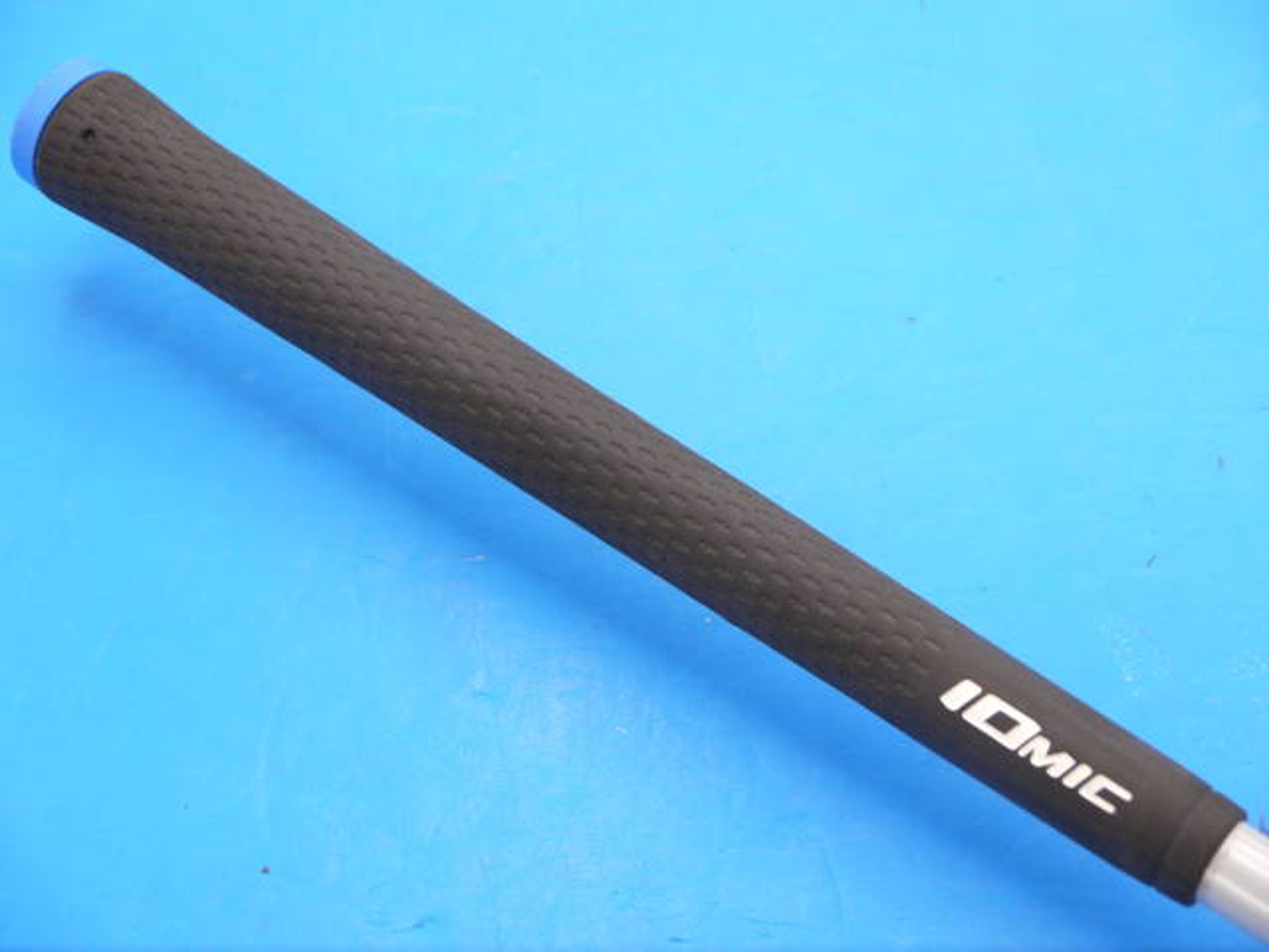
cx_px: 634
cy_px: 476
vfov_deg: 17.6
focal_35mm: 84
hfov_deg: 23.3
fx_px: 3079
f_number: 5.6
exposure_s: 1/80
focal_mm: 42
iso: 800
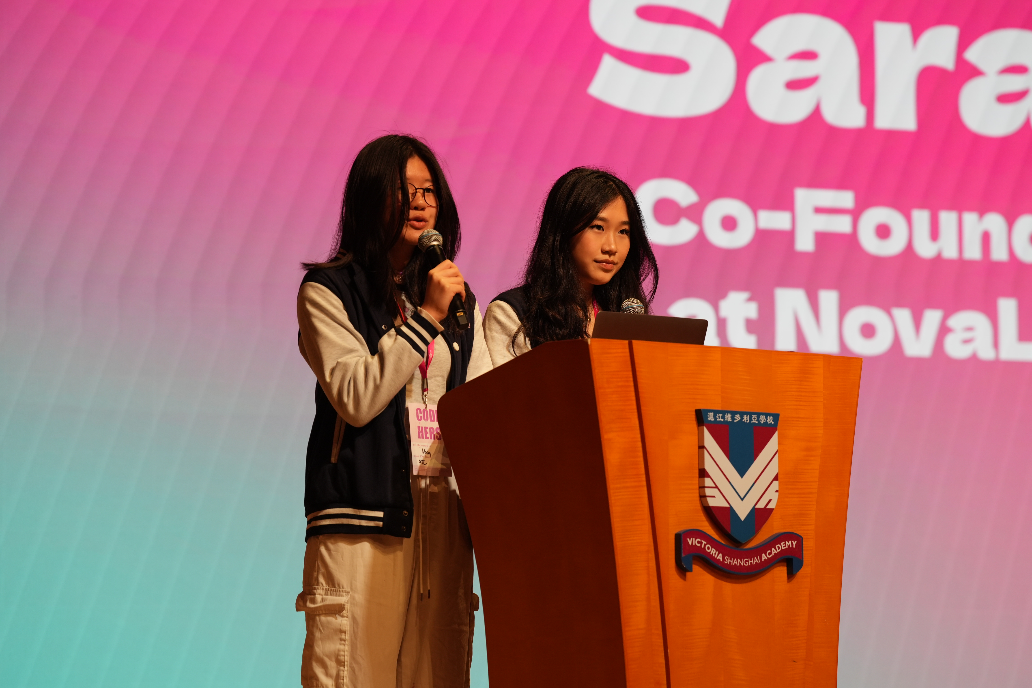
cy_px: 344
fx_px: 3583
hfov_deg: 16.4
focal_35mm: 125
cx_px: 516
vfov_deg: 11.0
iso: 500
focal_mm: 125
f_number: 4
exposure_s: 1/250
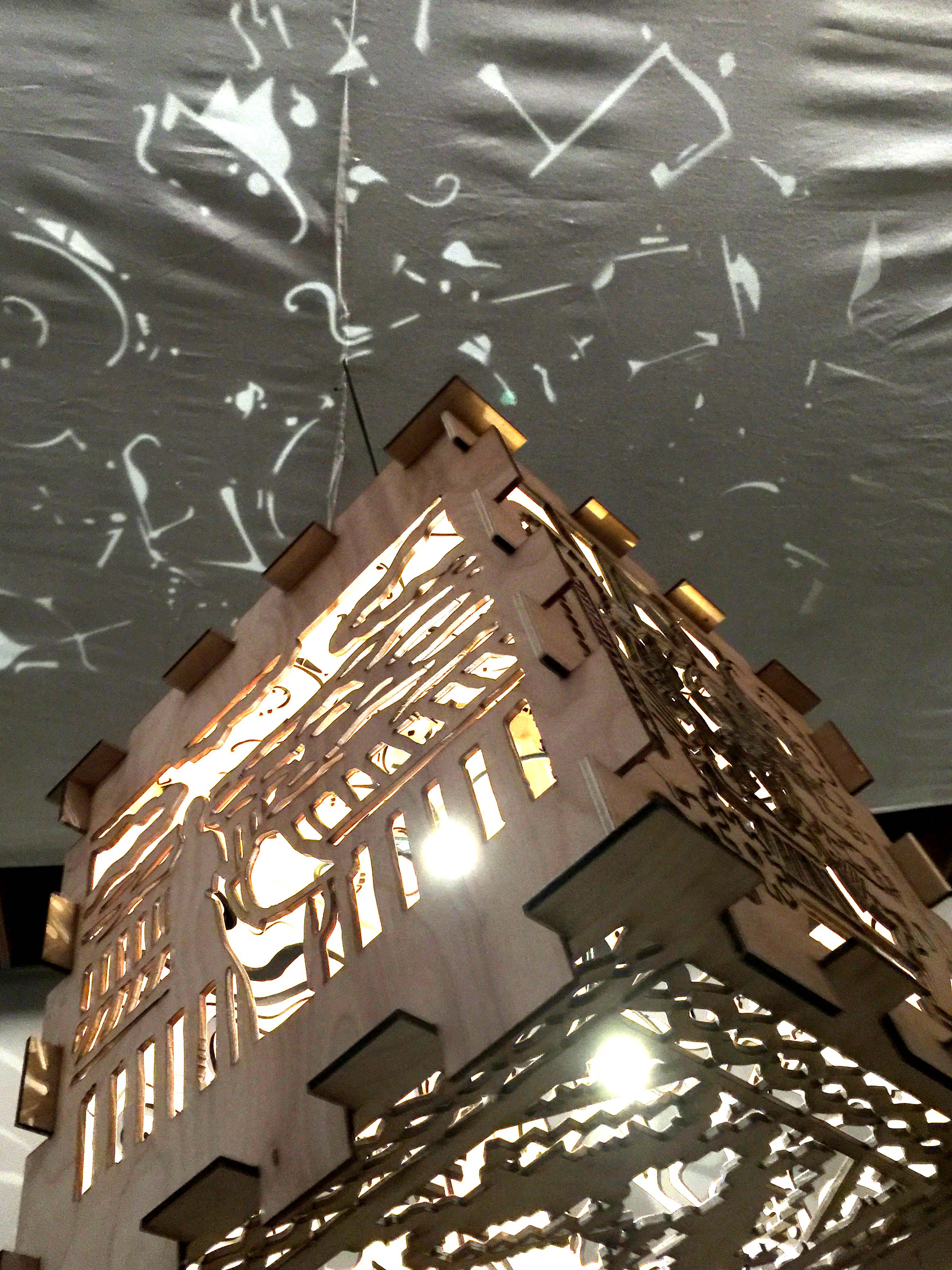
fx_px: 1100
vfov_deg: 60.0
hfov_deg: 46.8
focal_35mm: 30
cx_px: 477
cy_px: 643
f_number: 2.2
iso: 80
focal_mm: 4.15
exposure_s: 1/4
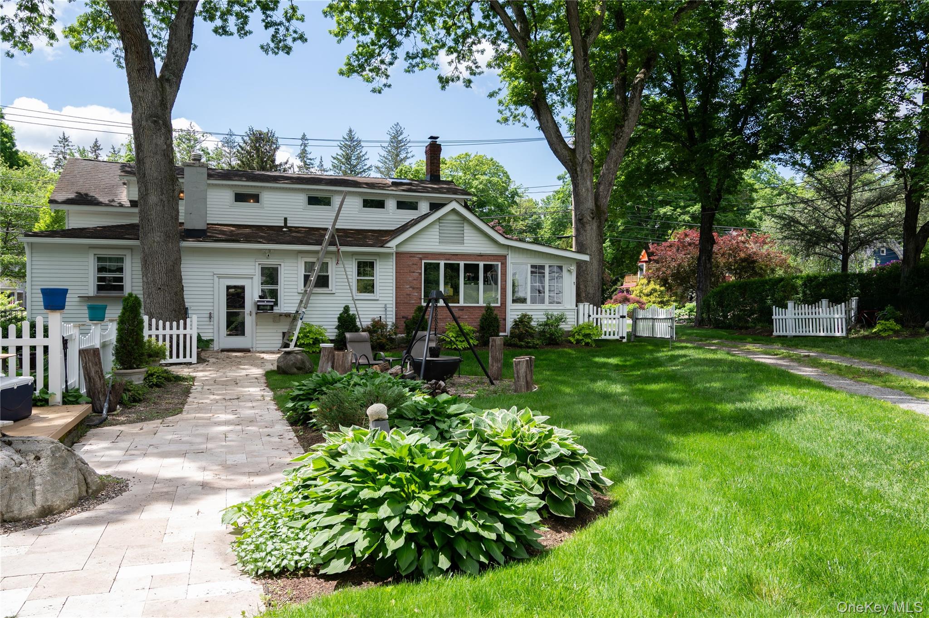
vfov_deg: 47.9
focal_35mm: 27
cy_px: 309
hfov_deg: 67.4
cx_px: 464
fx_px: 696
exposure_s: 1/160
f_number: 7.1
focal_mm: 27
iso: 100
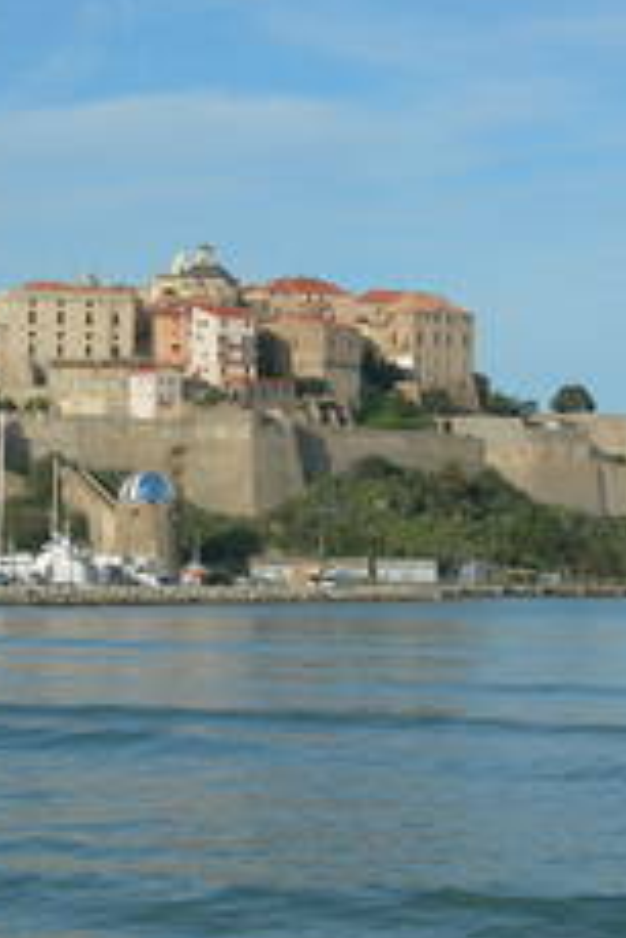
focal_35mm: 134
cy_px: 434
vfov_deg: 15.3
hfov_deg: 10.3
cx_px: 286
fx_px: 3490
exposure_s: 1/300
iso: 50
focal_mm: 17
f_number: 6.8
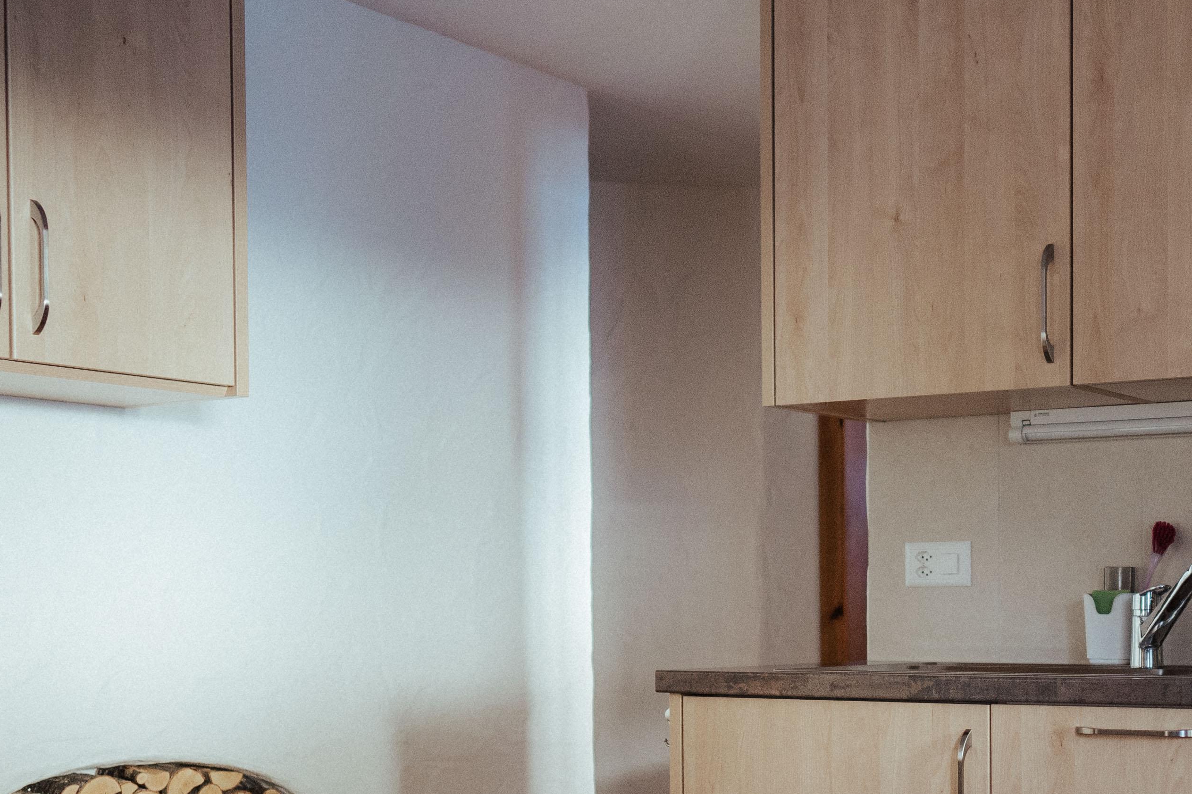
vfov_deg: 23.2
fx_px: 1887
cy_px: 695
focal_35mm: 57
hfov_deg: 34.1
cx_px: 945
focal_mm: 24
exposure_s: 1/250
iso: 1000
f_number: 1.4
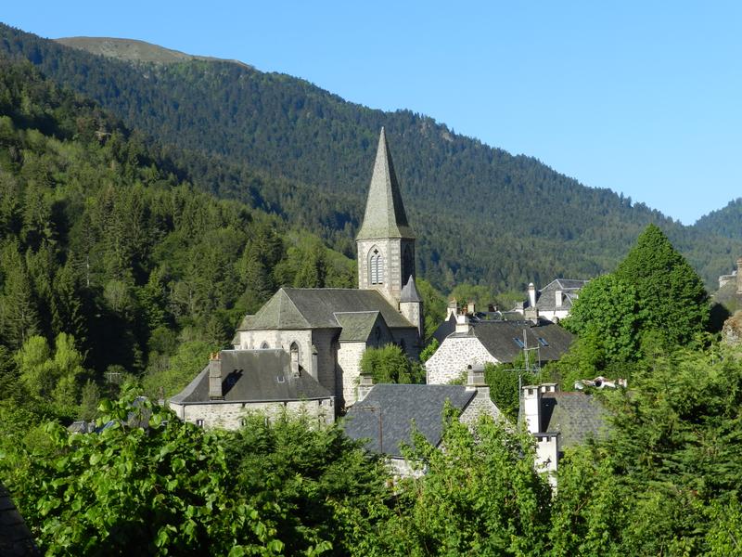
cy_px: 278
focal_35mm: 76
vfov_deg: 19.4
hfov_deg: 25.7
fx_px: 1629
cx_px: 371
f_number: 4.8
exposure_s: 1/800
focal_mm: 13.5
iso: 160
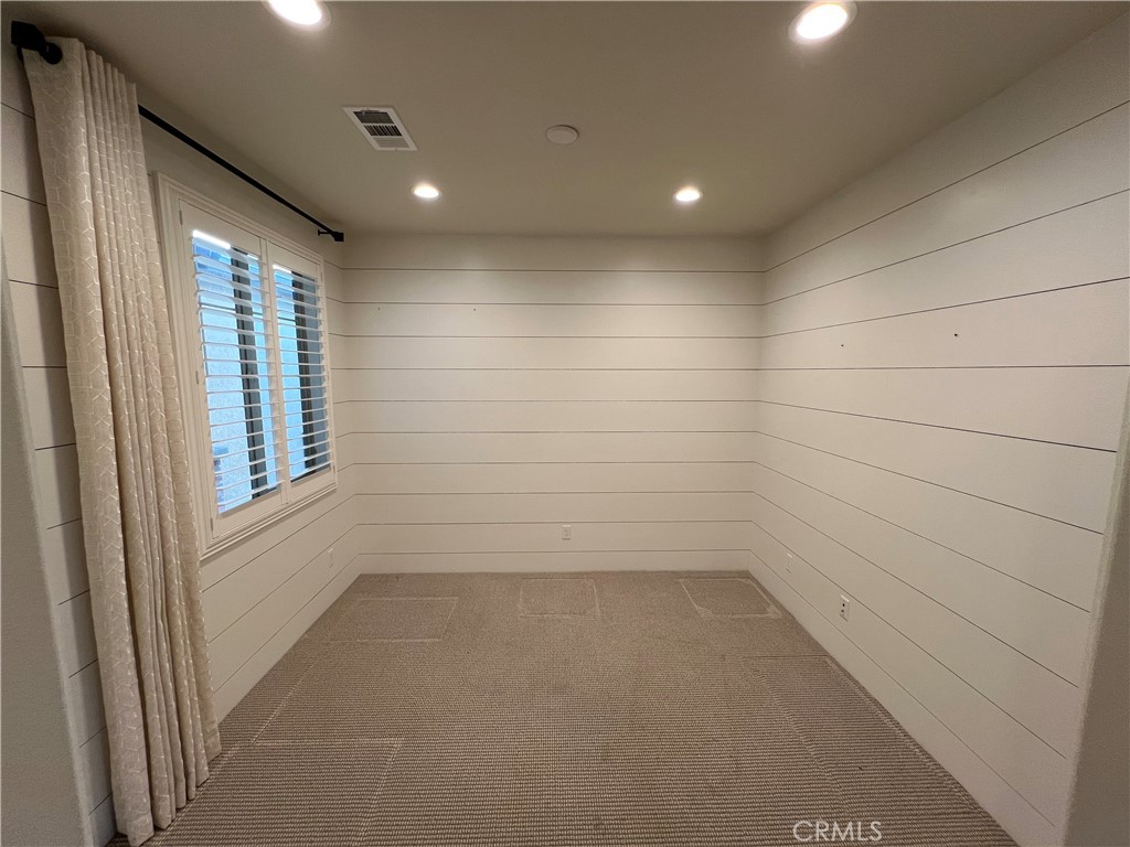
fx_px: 424
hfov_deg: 106.2
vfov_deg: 89.9
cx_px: 565
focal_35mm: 13
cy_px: 424
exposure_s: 1/60
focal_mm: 1.57
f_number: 1.8
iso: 125
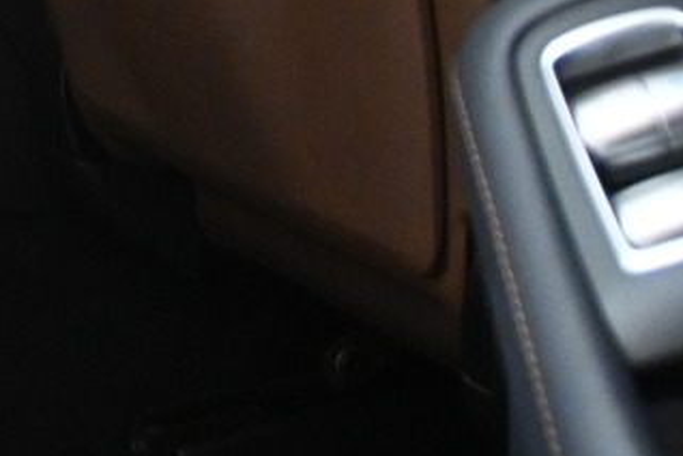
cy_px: -462
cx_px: -668
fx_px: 4417
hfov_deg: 8.4
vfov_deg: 5.8
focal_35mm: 233
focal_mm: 30.5
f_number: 4.8
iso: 3200
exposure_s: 1/80
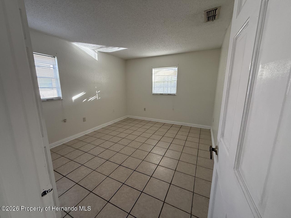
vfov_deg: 85.7
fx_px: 118
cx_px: 146
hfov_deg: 102.1
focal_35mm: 14
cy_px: 109
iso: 160
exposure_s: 1/99
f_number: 2.2
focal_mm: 2.22
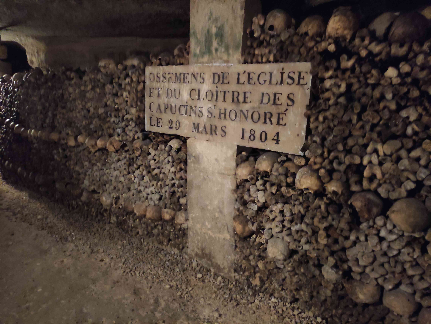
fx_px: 311
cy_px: 162
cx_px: 216
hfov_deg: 69.4
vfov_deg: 54.9
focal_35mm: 25
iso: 10902
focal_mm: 5.43
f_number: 1.89
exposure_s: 1/14
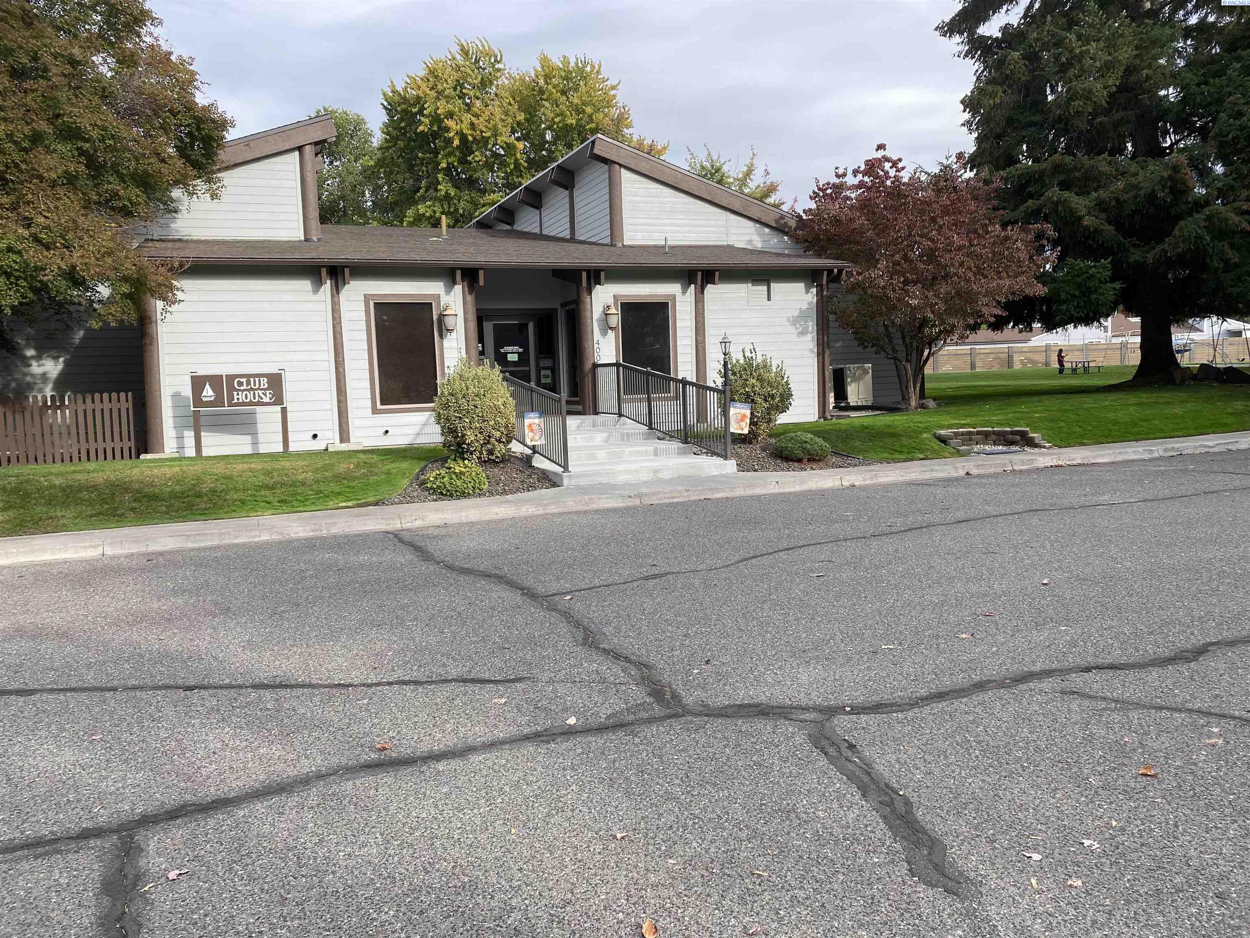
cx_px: 625
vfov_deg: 53.1
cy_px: 469
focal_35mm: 26
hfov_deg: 67.3
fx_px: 939
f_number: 1.8
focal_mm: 4.25
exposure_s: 1/793
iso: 32
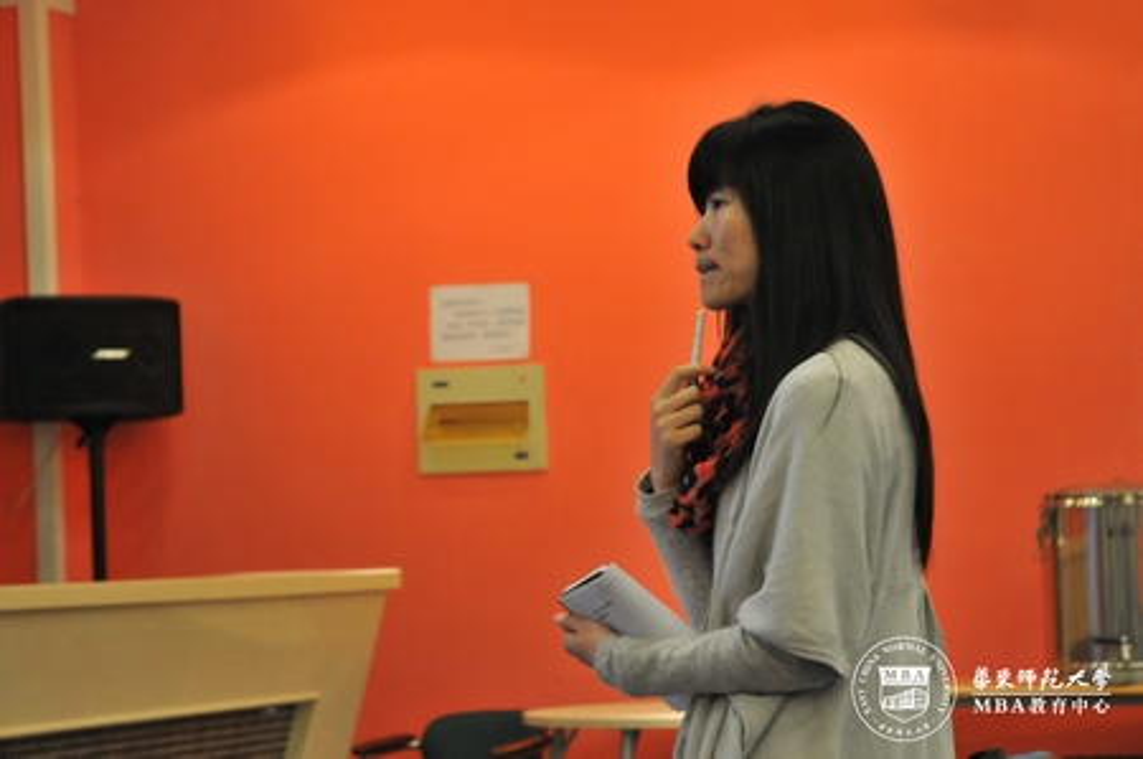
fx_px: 2664
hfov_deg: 24.2
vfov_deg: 16.2
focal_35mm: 84
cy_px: 380
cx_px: 572
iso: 1100
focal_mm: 56
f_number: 4.5
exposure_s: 1/60
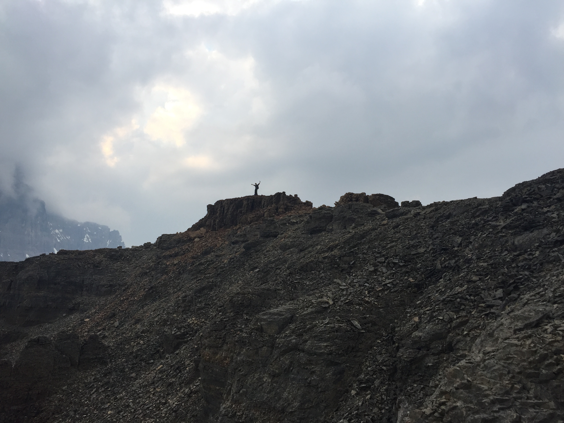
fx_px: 472
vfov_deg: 48.2
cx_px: 282
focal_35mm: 29
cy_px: 212
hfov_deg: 61.7
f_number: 2.2
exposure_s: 1/1199
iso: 32
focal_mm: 4.15
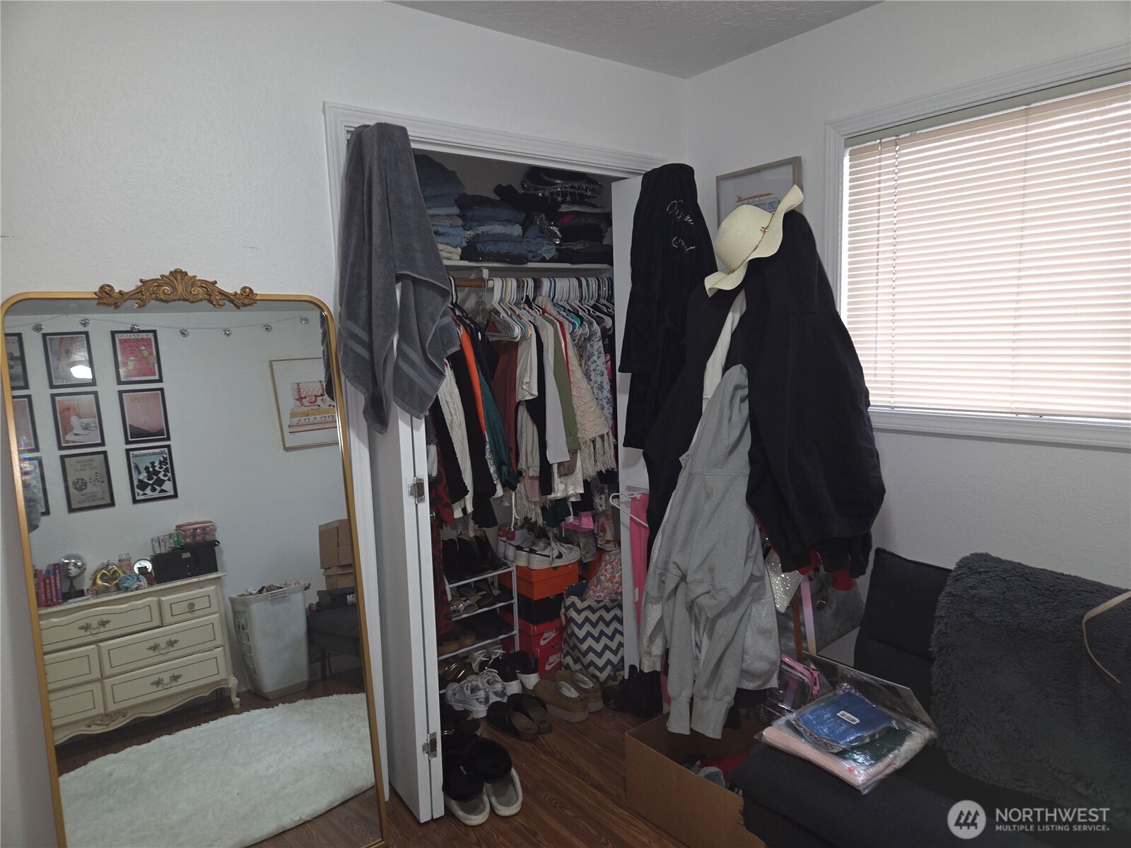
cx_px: 566
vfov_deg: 58.9
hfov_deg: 73.9
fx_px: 751
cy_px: 424
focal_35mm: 23
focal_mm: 5.4
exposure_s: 1/40
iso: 320
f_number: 1.8
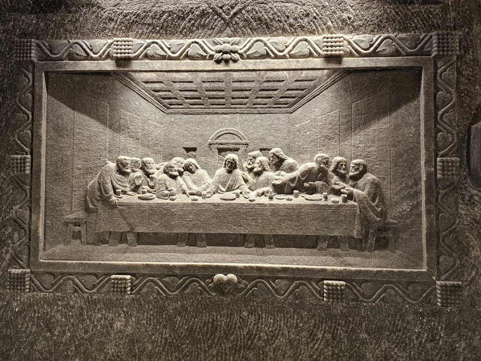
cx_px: 240
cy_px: 180
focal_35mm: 23
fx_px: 320
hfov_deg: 73.9
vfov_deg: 58.9
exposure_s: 1/48
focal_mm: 6.3
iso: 320
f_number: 1.7
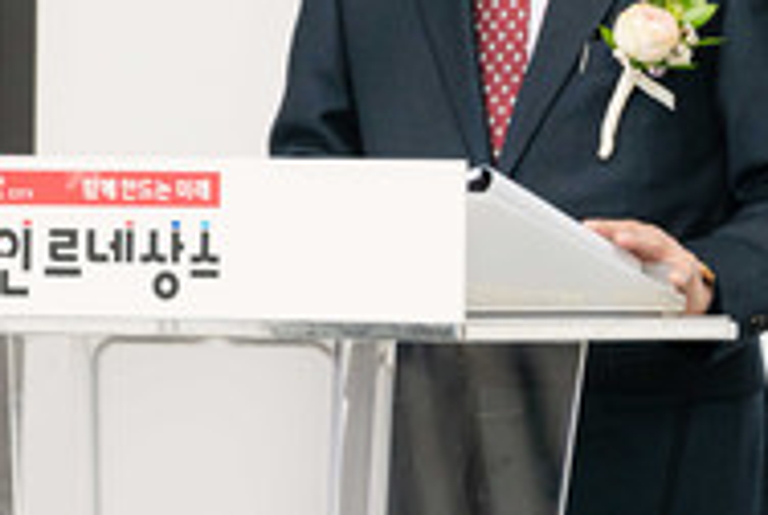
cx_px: 494
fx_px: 12905
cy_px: 12
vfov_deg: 2.3
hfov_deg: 3.4
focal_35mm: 604
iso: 2500
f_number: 4.5
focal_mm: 165
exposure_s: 1/100
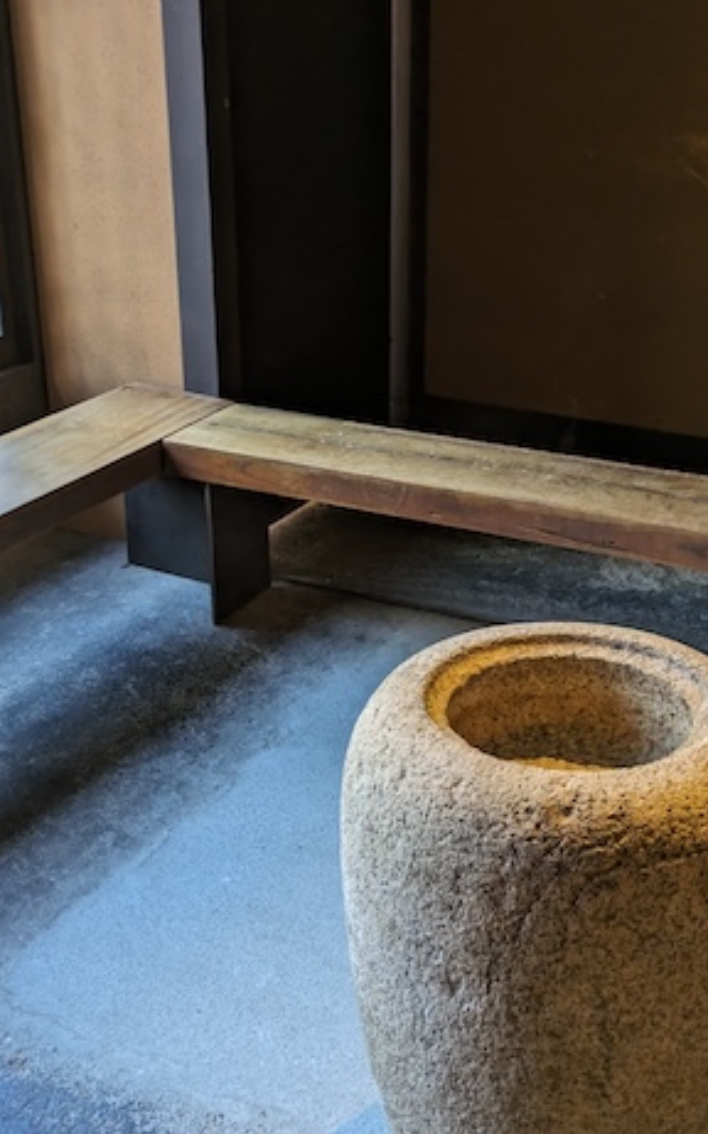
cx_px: 376
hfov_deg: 28.0
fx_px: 1421
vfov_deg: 43.5
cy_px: 601
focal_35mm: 46
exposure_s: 1/60
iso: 107
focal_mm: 5.43
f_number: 1.89
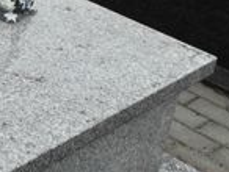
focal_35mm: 105
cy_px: 59
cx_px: -113
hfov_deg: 17.0
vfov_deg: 14.1
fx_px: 696
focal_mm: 5.2
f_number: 3.4
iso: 80
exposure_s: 1/180
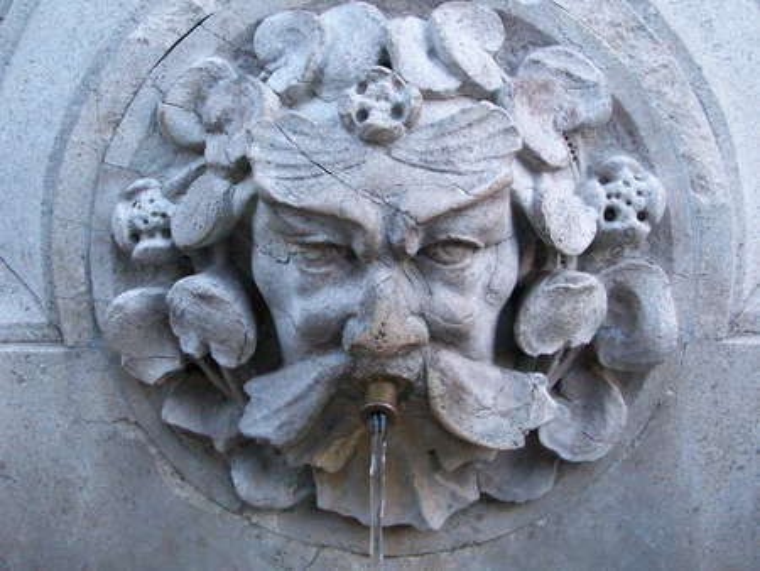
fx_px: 1296
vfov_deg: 24.8
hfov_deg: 32.7
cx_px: 380
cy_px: 286
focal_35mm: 59
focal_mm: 9.8
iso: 400
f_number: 3.1
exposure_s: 1/80
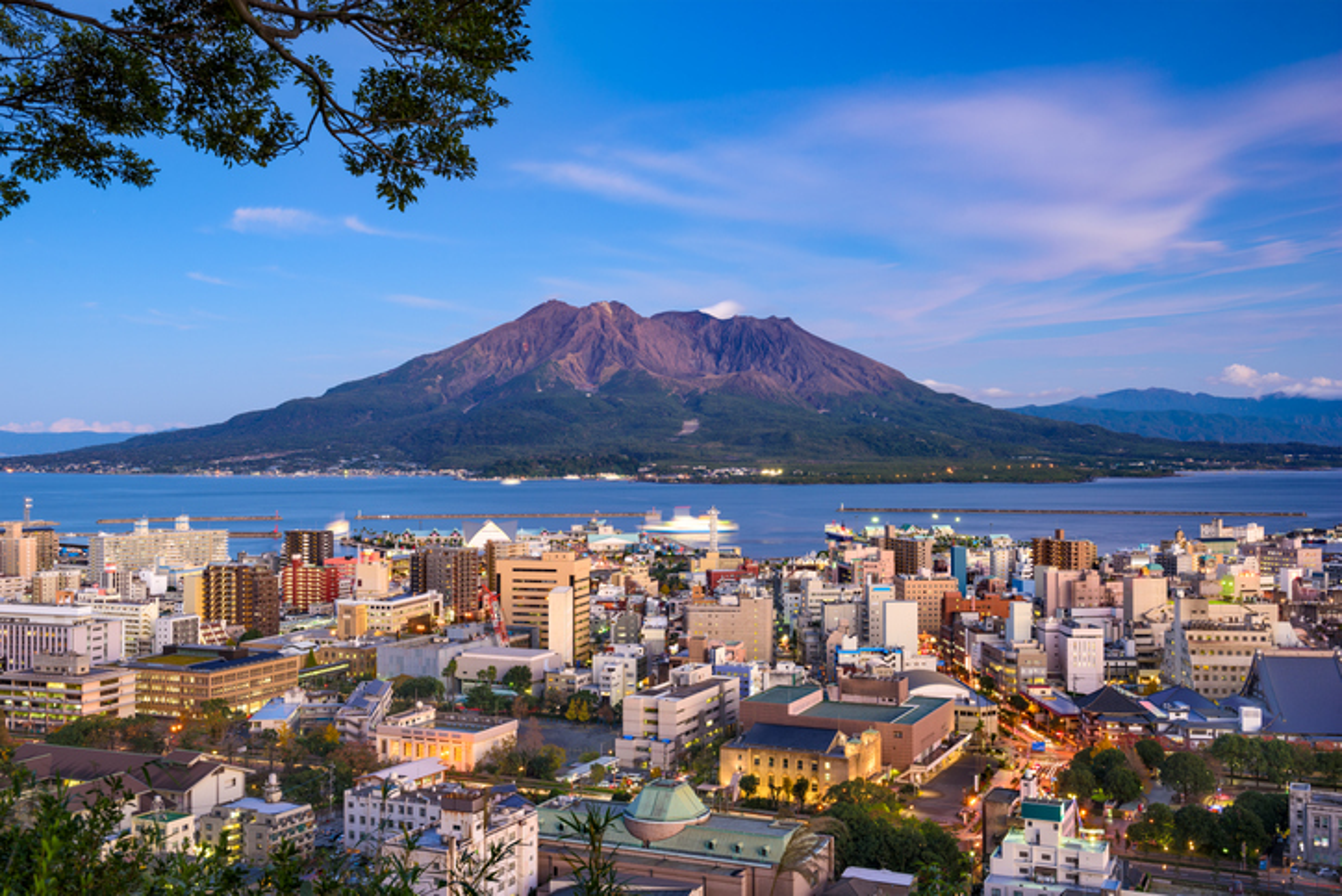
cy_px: 448
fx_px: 1417
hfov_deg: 50.7
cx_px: 671
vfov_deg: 35.1
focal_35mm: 38
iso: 100
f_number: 9
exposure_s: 15
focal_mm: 38
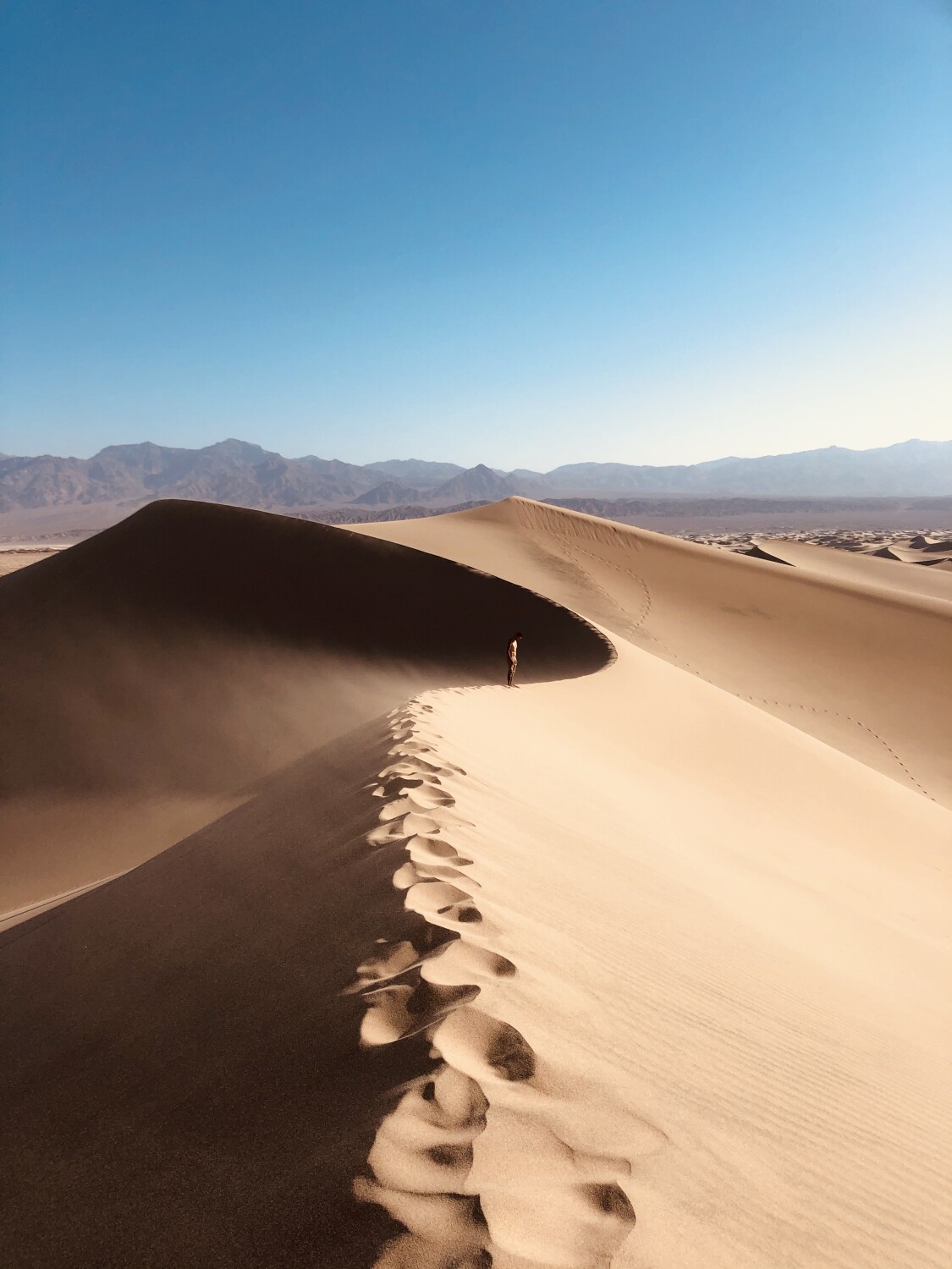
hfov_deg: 49.7
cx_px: 476
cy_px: 634
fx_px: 1027
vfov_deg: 63.4
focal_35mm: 28
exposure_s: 1/3205
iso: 20
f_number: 1.8
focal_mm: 4
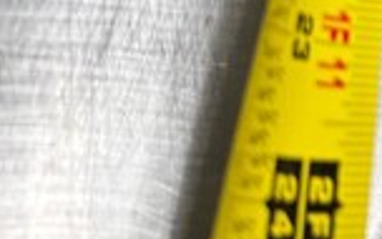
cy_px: -13
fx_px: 1062
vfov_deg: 12.6
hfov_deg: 16.2
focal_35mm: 102
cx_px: 741
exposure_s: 1/60
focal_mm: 6.86
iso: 160
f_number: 1.78
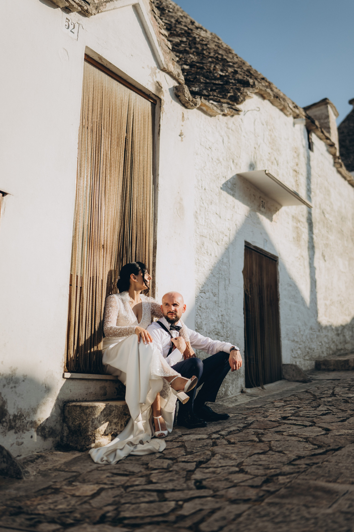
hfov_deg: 37.9
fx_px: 516
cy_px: 266
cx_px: 177
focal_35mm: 35
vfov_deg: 54.4
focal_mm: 35
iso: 100
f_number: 1.4
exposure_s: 1/5000
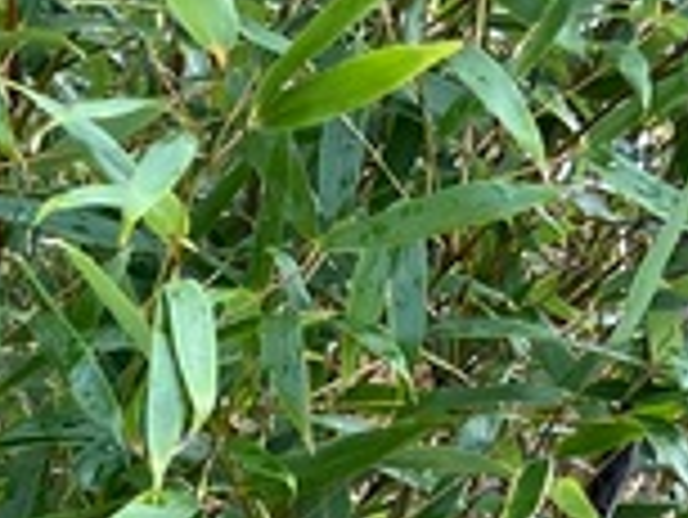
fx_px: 3004
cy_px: 944
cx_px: -555
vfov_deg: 9.4
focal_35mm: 151
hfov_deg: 12.0
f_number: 1.6
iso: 40
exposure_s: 1/148
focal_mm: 5.1
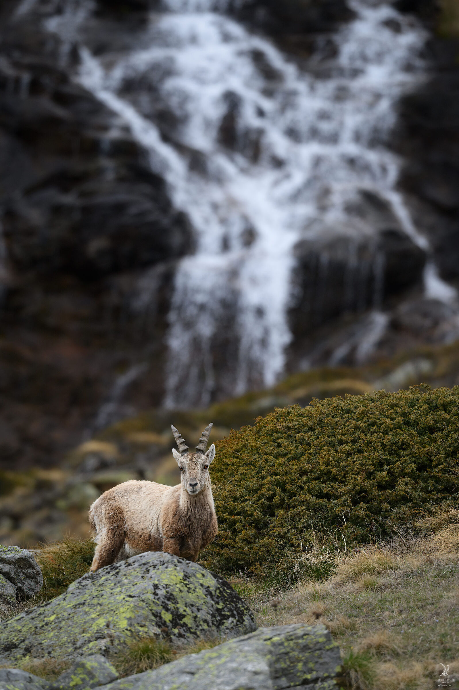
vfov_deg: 4.1
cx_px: 230
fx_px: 9574
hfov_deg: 2.7
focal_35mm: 500
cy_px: 345
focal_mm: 500
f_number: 7.1
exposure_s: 1/1000
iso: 1000
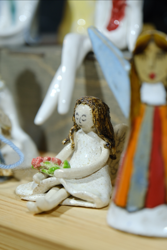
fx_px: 731
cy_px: 125
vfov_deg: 19.5
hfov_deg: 13.0
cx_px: 84
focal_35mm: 105
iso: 320
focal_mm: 69.8
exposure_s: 1/125
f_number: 4
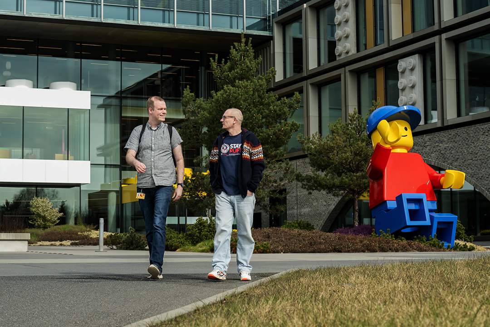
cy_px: 164
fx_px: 953
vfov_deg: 19.5
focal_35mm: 70
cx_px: 245
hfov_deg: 28.8
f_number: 10
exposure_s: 1/400
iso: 400
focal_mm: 70
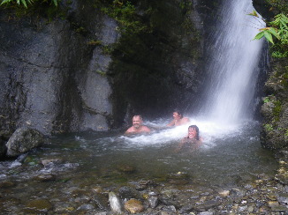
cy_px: 120
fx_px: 274
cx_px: 164
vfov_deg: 42.8
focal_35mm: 33
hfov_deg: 55.2
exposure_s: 1/50
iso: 50
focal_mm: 5
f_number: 3.5
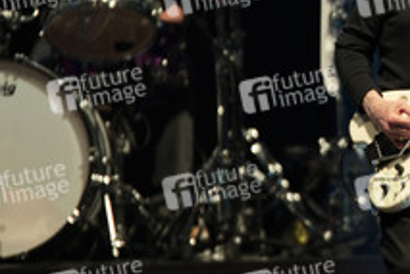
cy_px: 42
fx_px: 7220
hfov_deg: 3.2
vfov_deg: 2.2
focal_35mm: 634
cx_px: 430
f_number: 2.8
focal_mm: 300
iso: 1600
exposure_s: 1/125
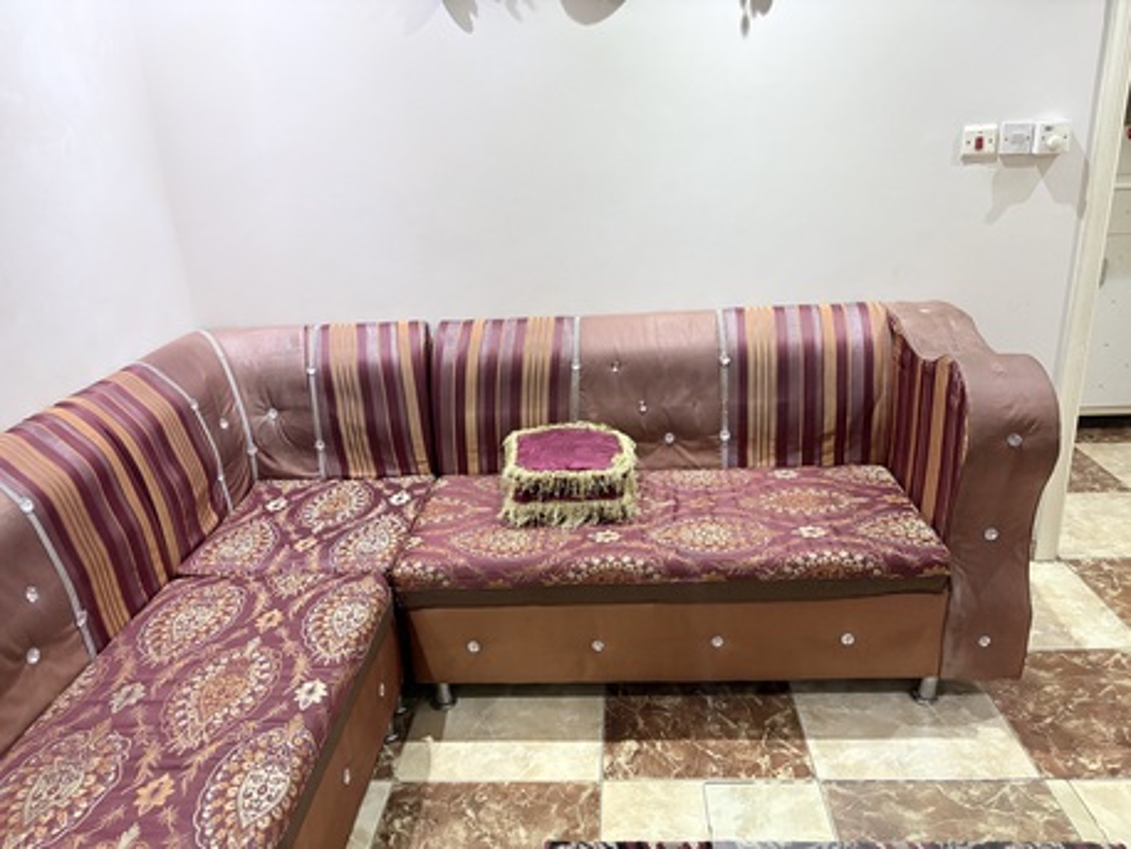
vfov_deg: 53.1
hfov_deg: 67.3
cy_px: 424
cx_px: 566
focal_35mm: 26
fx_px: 850
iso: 500
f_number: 1.6
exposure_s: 1/60
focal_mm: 5.96
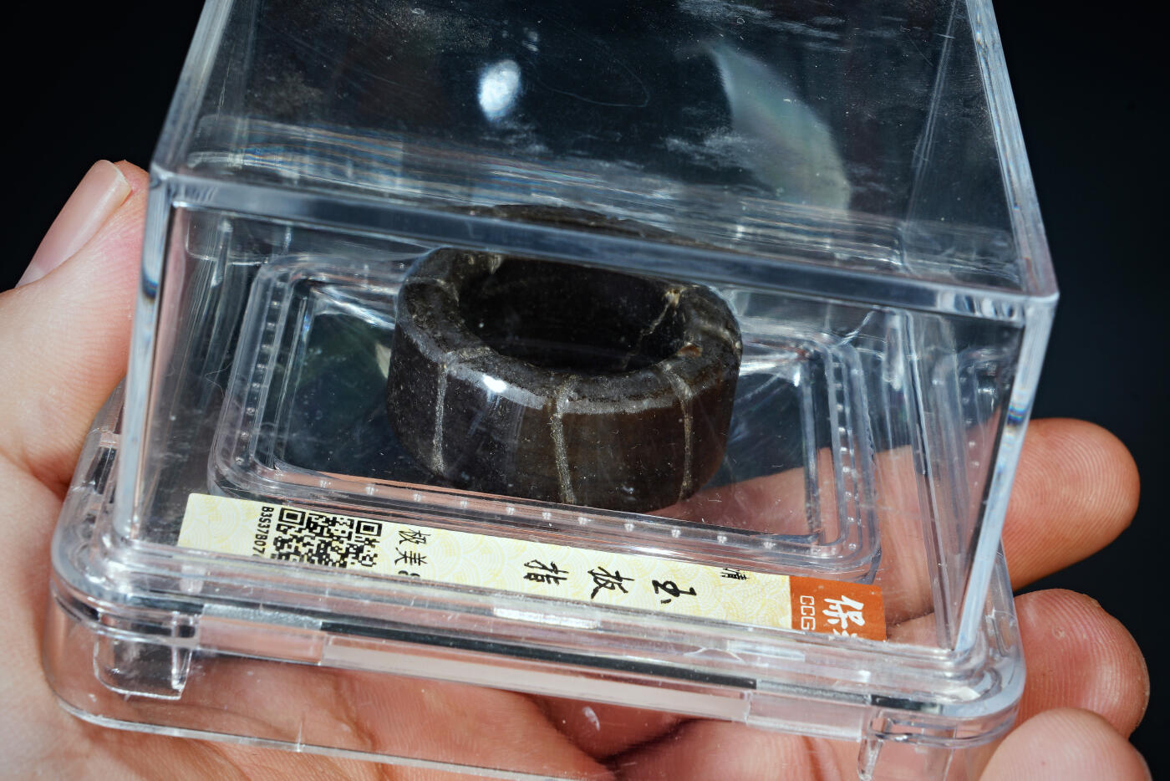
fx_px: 2860
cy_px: 390
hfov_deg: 23.1
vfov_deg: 15.5
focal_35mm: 88
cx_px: 585
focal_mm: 59
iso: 100
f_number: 18
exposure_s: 1/160
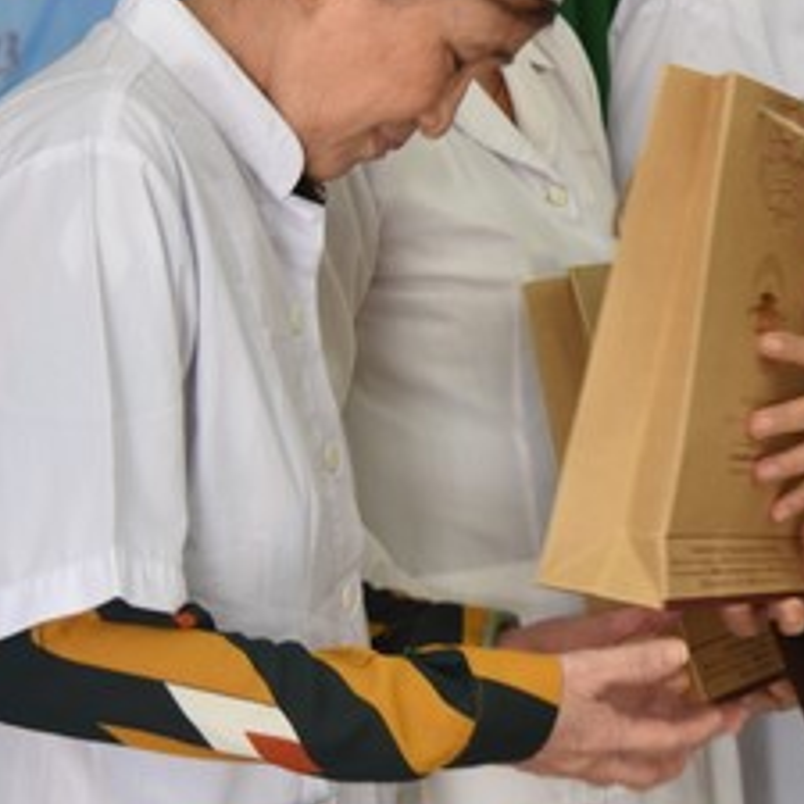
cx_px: 872
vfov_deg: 14.6
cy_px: 39
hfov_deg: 14.5
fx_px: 3101
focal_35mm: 118
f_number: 4
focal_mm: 48
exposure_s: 1/60
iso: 400
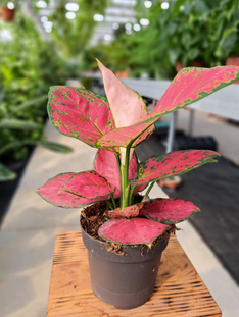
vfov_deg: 65.2
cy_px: 151
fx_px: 248
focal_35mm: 27
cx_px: 130
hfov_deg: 51.4
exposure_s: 1/106
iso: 50
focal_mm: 5.23
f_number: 1.8
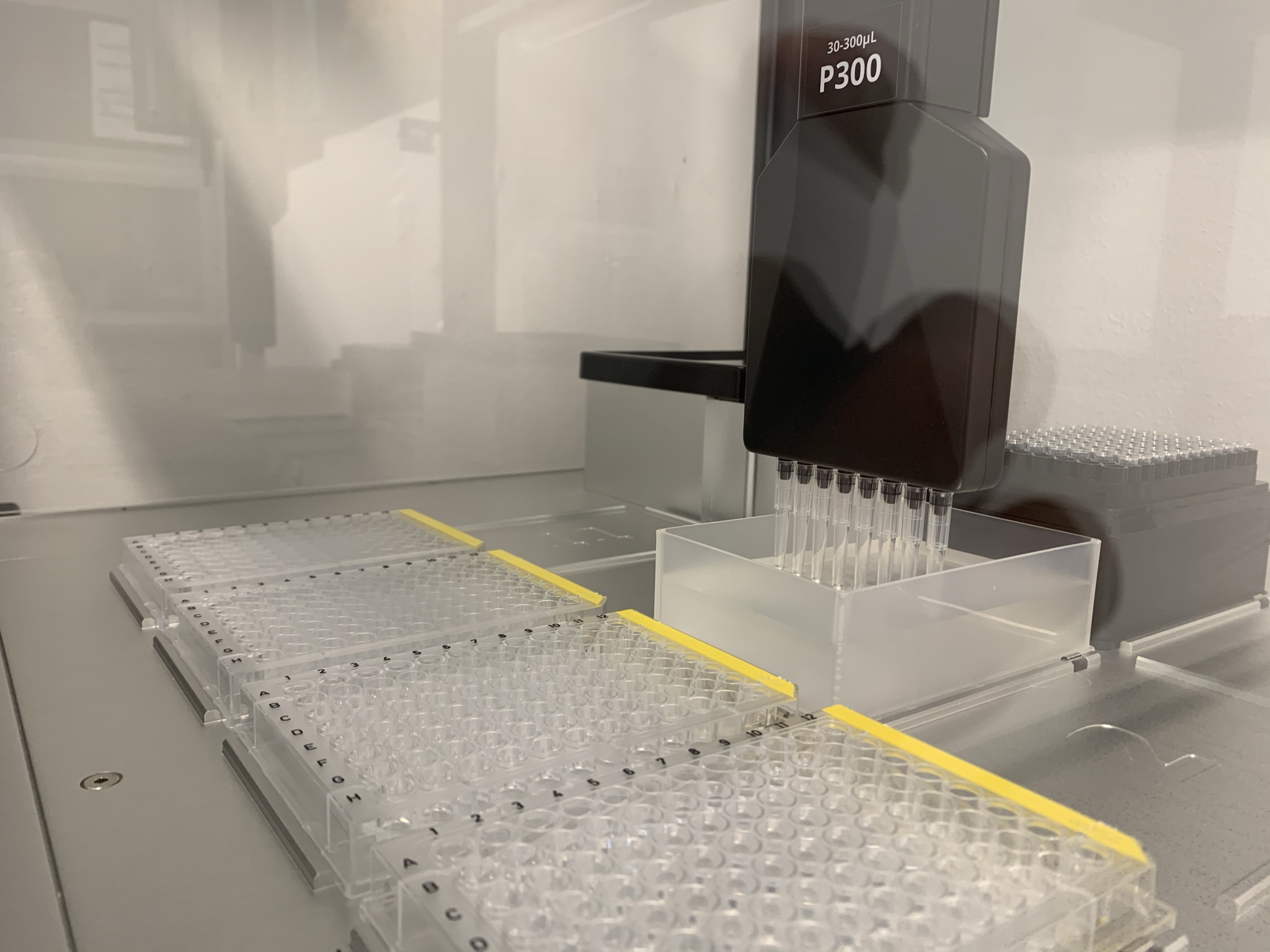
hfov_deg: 67.3
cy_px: 476
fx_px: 954
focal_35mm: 26
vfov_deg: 53.1
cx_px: 635
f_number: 1.8
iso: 64
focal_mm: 4.25
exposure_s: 1/50
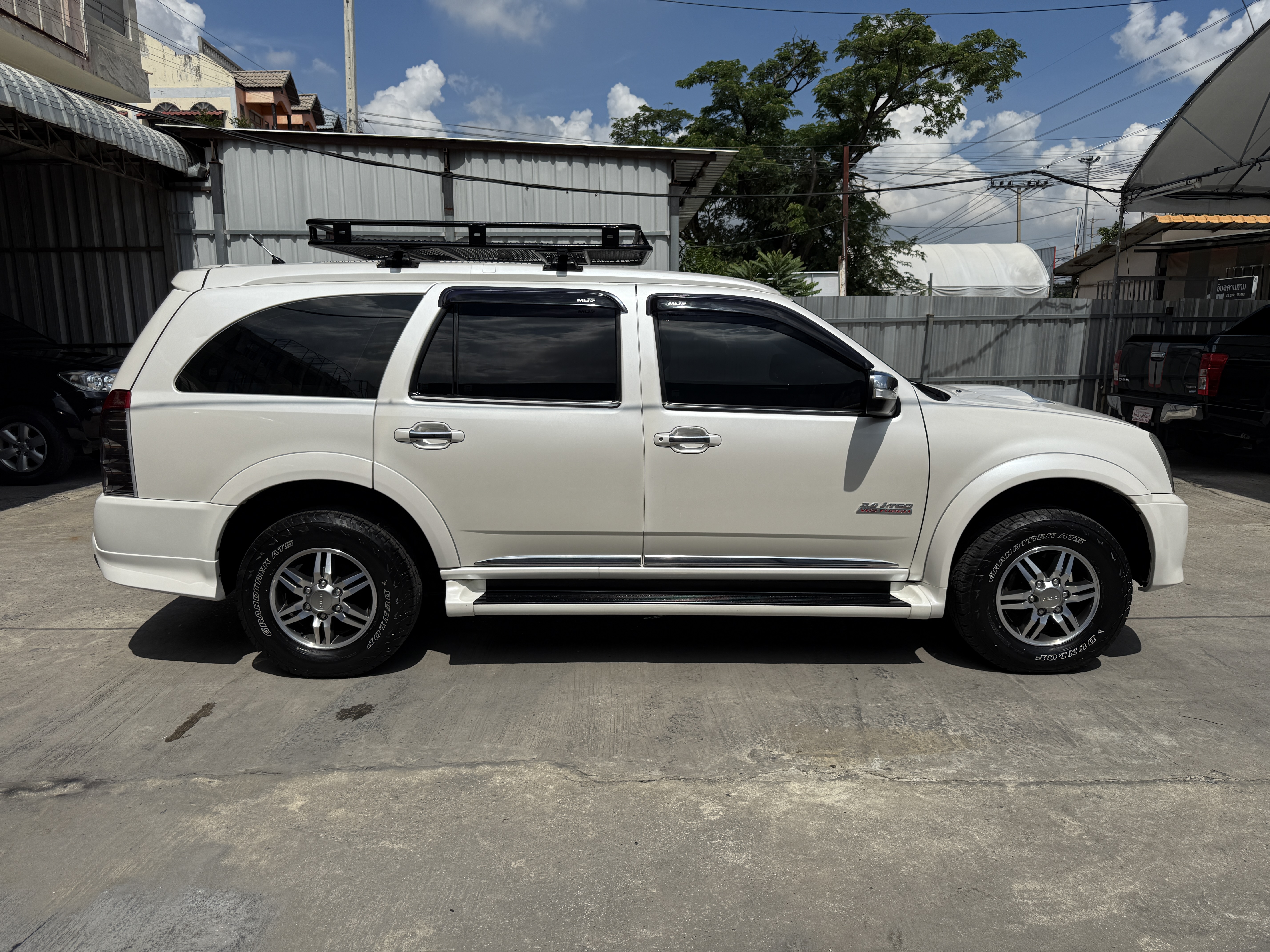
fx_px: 881
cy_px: 476
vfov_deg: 56.8
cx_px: 635
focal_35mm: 24
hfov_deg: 71.6
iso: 80
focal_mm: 6.76
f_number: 1.78
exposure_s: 1/10309
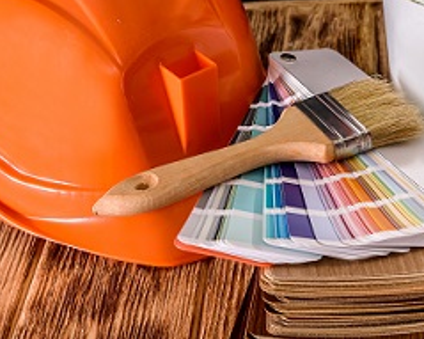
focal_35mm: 111
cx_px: 391
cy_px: 133
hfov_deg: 17.0
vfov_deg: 13.9
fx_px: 1392
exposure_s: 1/160
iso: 400
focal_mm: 48
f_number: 9
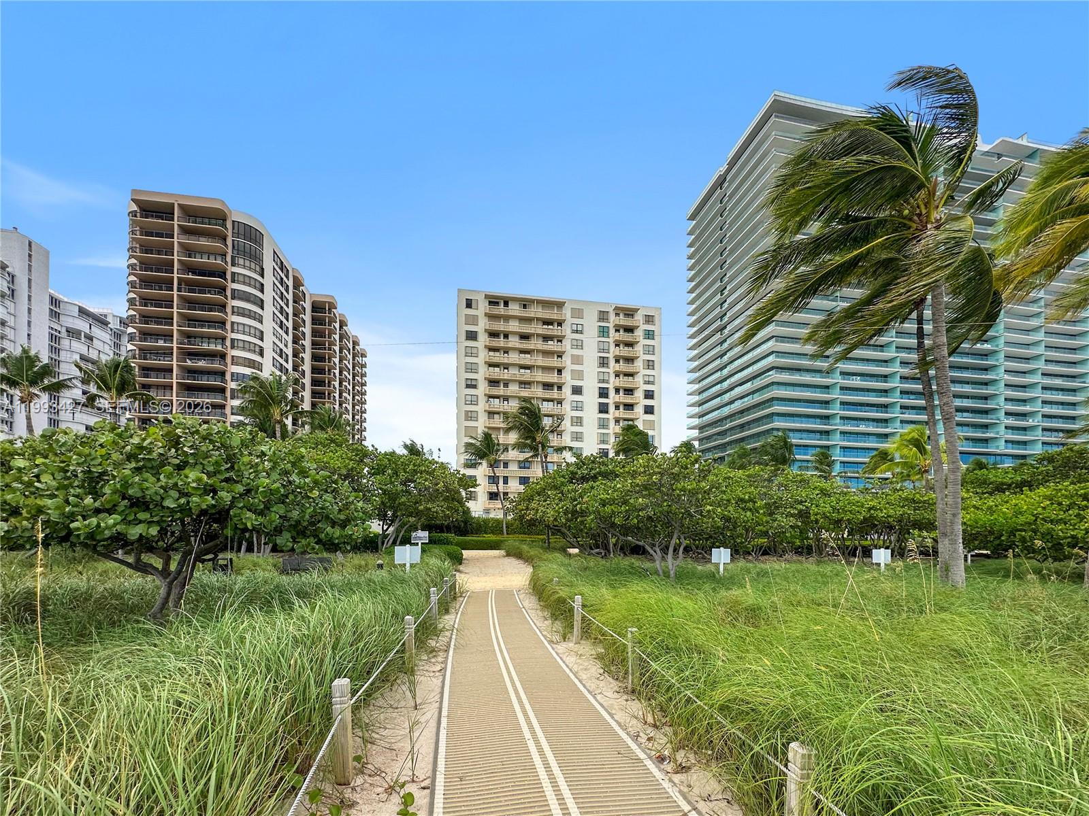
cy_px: 408
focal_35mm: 14
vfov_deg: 85.7
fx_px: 440
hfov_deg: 102.1
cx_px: 544
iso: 50
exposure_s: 1/1800
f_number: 2.2
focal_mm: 2.22
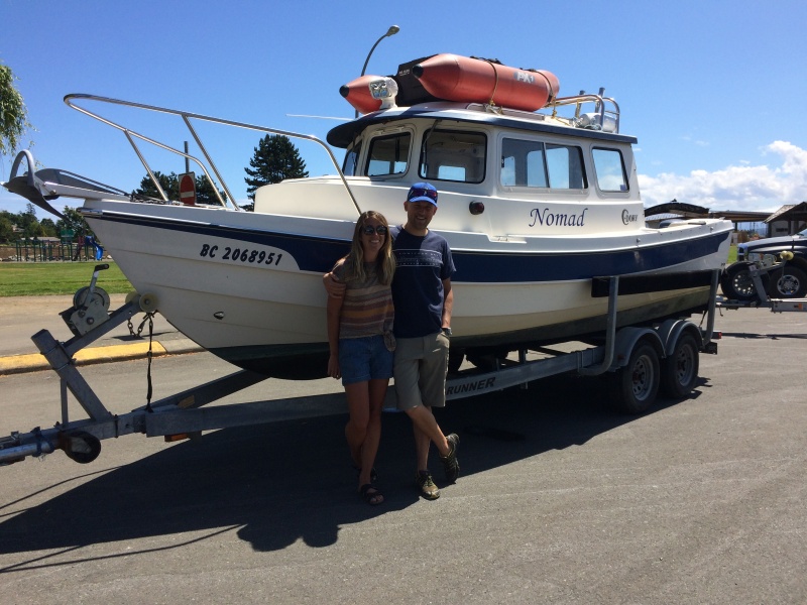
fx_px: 676
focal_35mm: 29
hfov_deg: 61.7
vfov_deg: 48.2
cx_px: 404
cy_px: 302
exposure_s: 1/2160
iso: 32
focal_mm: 4.15
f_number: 2.2
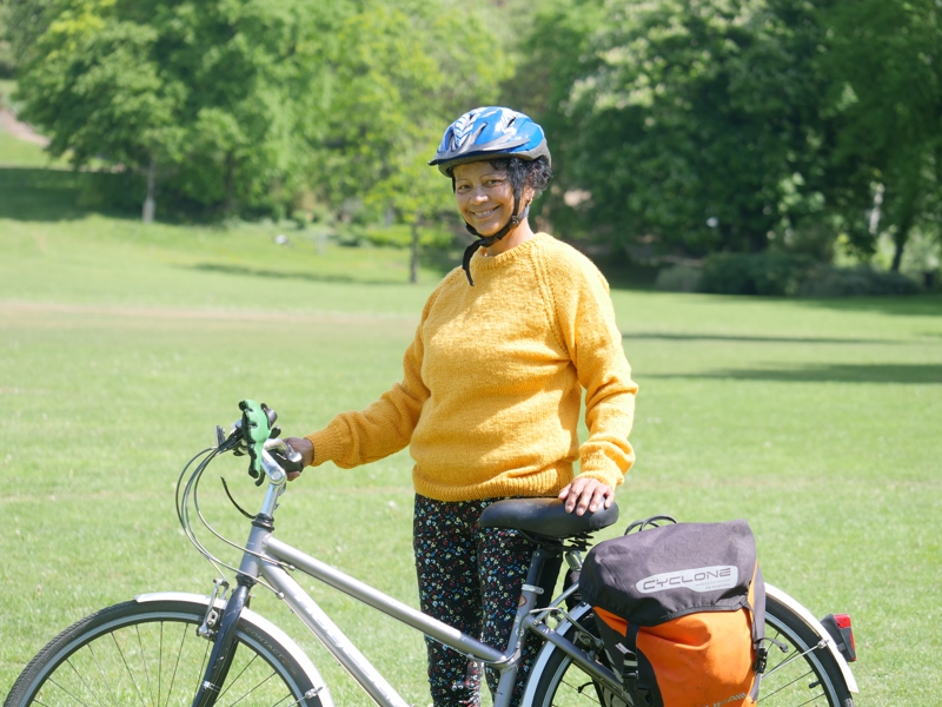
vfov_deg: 11.2
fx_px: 3592
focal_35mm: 132
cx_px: 471
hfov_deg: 14.9
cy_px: 354
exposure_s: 1/640
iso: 200
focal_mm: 66
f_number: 3.5
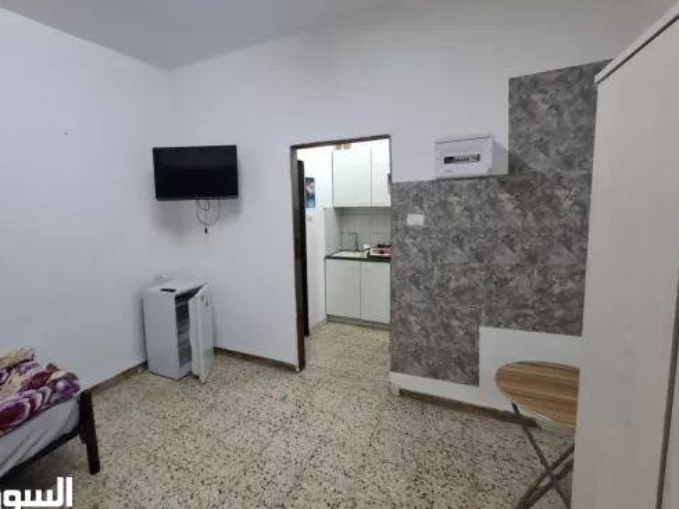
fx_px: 334
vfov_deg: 74.7
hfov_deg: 90.1
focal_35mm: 17
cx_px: 280
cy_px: 245
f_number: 2.2
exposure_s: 1/25
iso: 200
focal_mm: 1.74
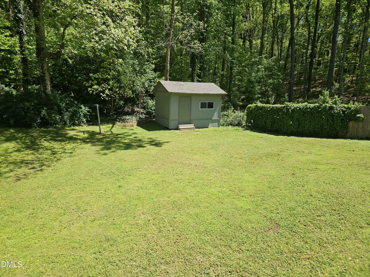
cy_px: 138
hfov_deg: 73.9
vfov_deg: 58.9
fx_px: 246
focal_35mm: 23
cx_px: 185
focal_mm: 5.4
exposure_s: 1/1361
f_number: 1.8
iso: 25
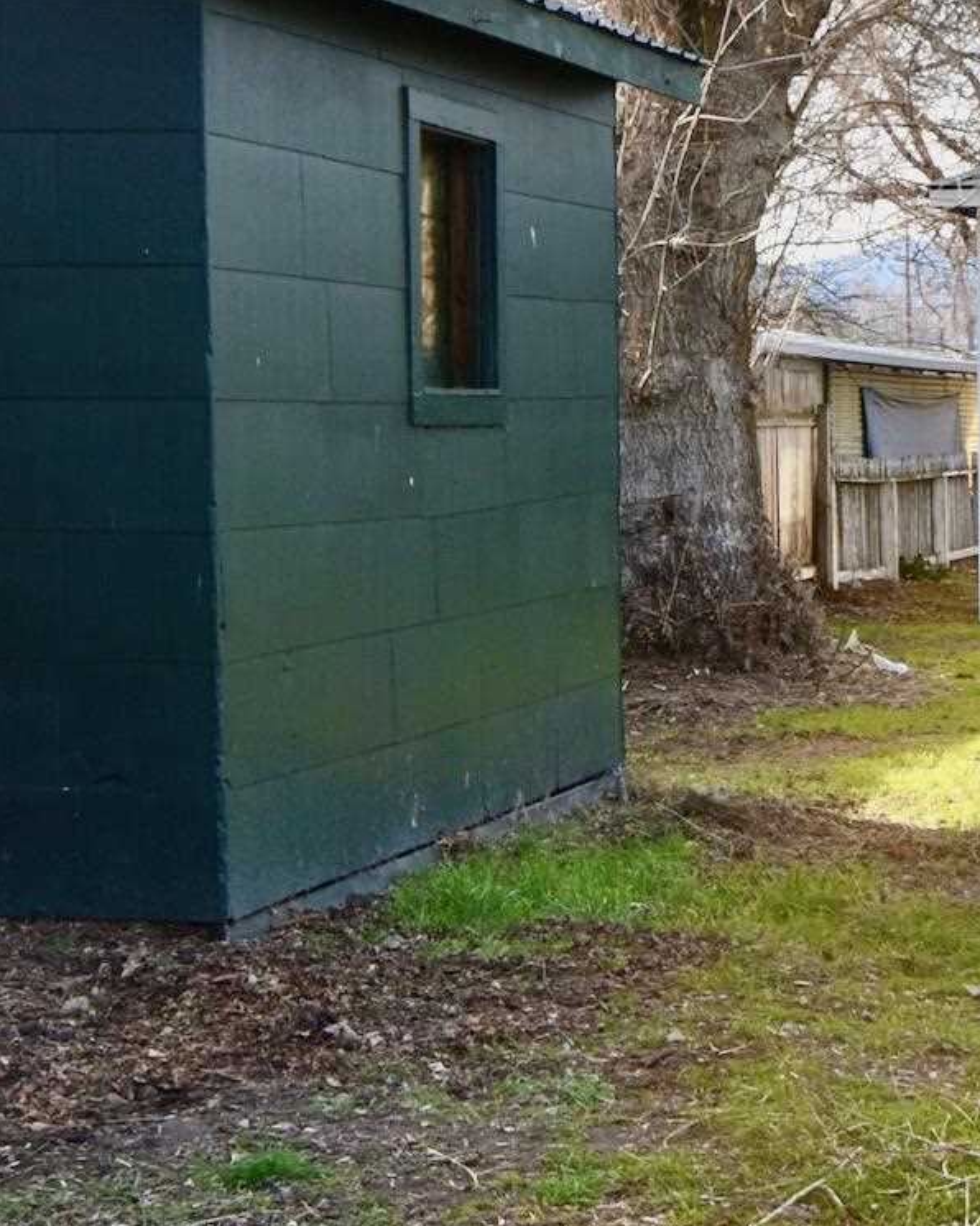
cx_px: 1207
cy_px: 762
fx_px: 3084
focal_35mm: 85
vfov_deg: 22.4
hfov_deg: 17.2
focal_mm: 18
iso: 200
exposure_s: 1/250
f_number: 5.6
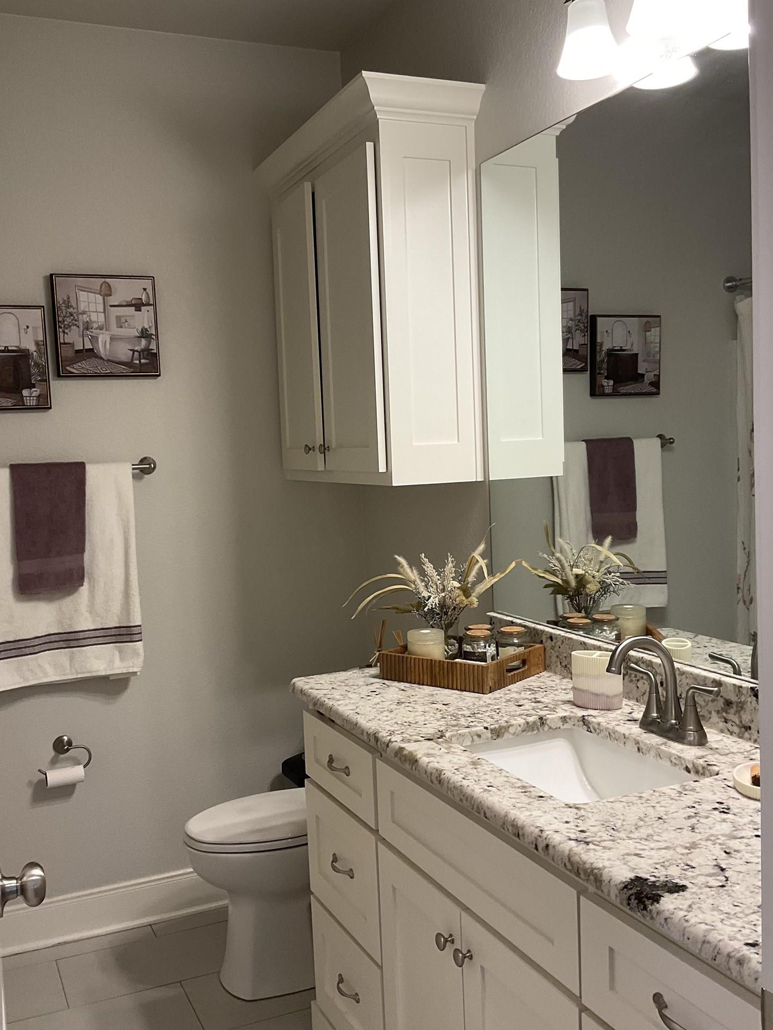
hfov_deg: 40.7
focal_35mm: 35
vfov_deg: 52.6
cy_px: 521
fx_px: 1042
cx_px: 383
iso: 50
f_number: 1.8
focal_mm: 3
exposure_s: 1/60
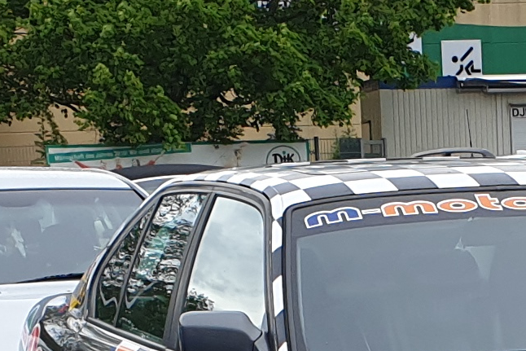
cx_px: 595
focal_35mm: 67
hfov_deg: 27.3
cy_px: 329
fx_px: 979
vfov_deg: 19.9
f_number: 2.4
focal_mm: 4.3
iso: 50
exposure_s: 1/531
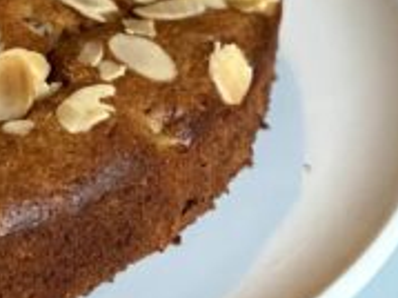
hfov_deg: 8.5
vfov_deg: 6.6
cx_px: -329
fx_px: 2562
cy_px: 24
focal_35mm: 223
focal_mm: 6
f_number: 2
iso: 160
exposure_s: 1/100
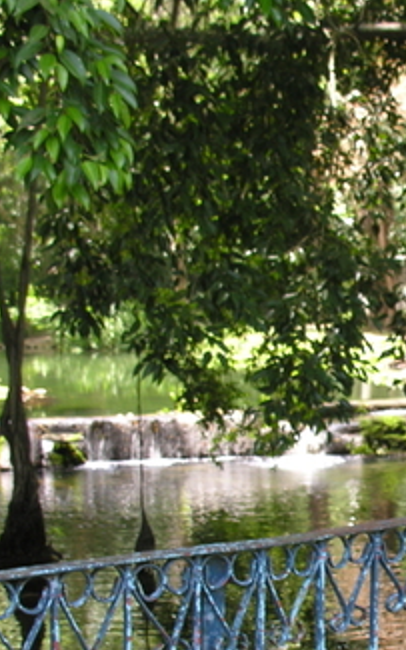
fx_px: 1417
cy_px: 467
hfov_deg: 15.8
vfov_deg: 25.6
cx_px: 466
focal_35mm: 80
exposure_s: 1/49
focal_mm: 8.9
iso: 50
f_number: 3.2
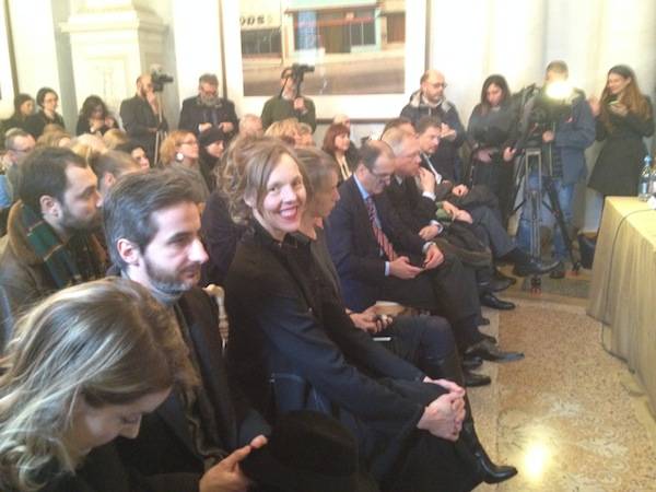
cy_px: 246
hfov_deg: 52.6
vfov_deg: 40.7
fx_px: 663
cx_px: 328
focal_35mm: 35
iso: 400
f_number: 2.4
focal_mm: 4.28
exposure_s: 1/17
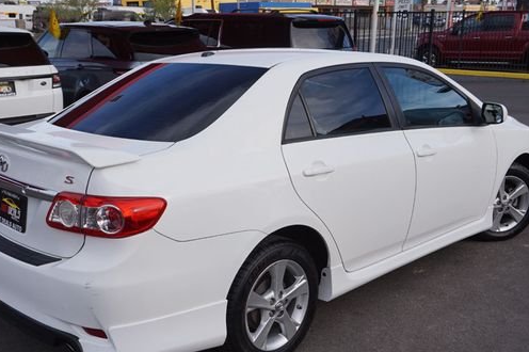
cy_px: 204
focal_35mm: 41
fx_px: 597
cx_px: 241
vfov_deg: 32.8
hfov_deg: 47.7
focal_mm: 21
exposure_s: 1/250
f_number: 7.1
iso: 100
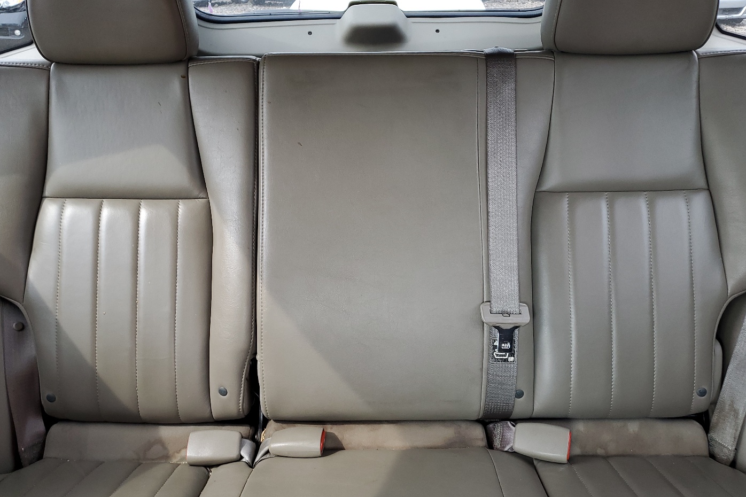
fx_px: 642
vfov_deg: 42.3
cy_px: 233
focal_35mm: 31
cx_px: 359
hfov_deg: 60.3
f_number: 1.5
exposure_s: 1/60.2
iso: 57
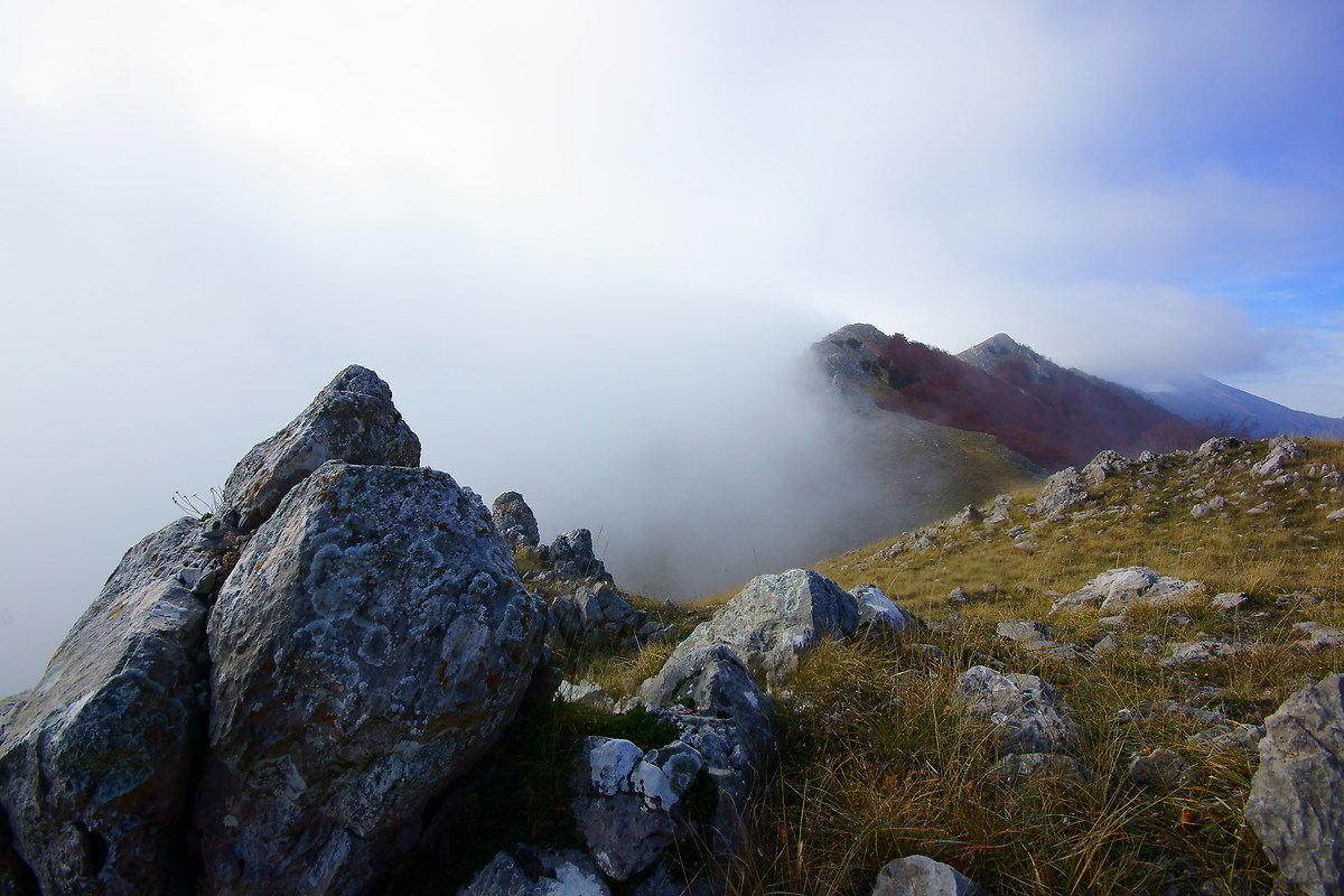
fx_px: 560
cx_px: 672
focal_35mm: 15
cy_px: 448
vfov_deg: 77.3
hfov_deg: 100.4
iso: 100
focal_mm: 10
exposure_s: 1/200
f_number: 11
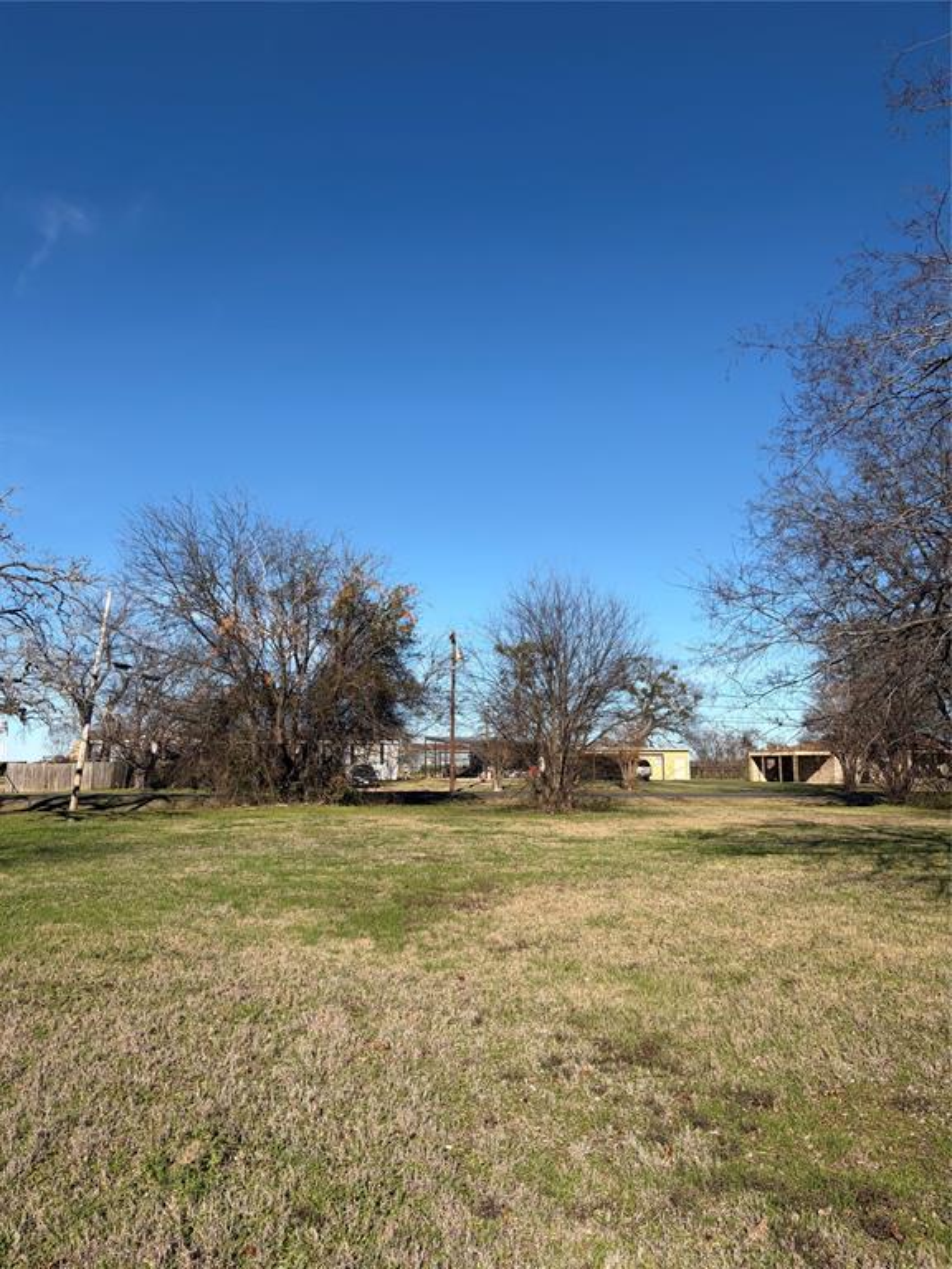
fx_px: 953
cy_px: 634
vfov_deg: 67.3
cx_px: 476
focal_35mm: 26
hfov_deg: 53.1
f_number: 1.6
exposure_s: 1/4065
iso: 50
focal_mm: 5.96
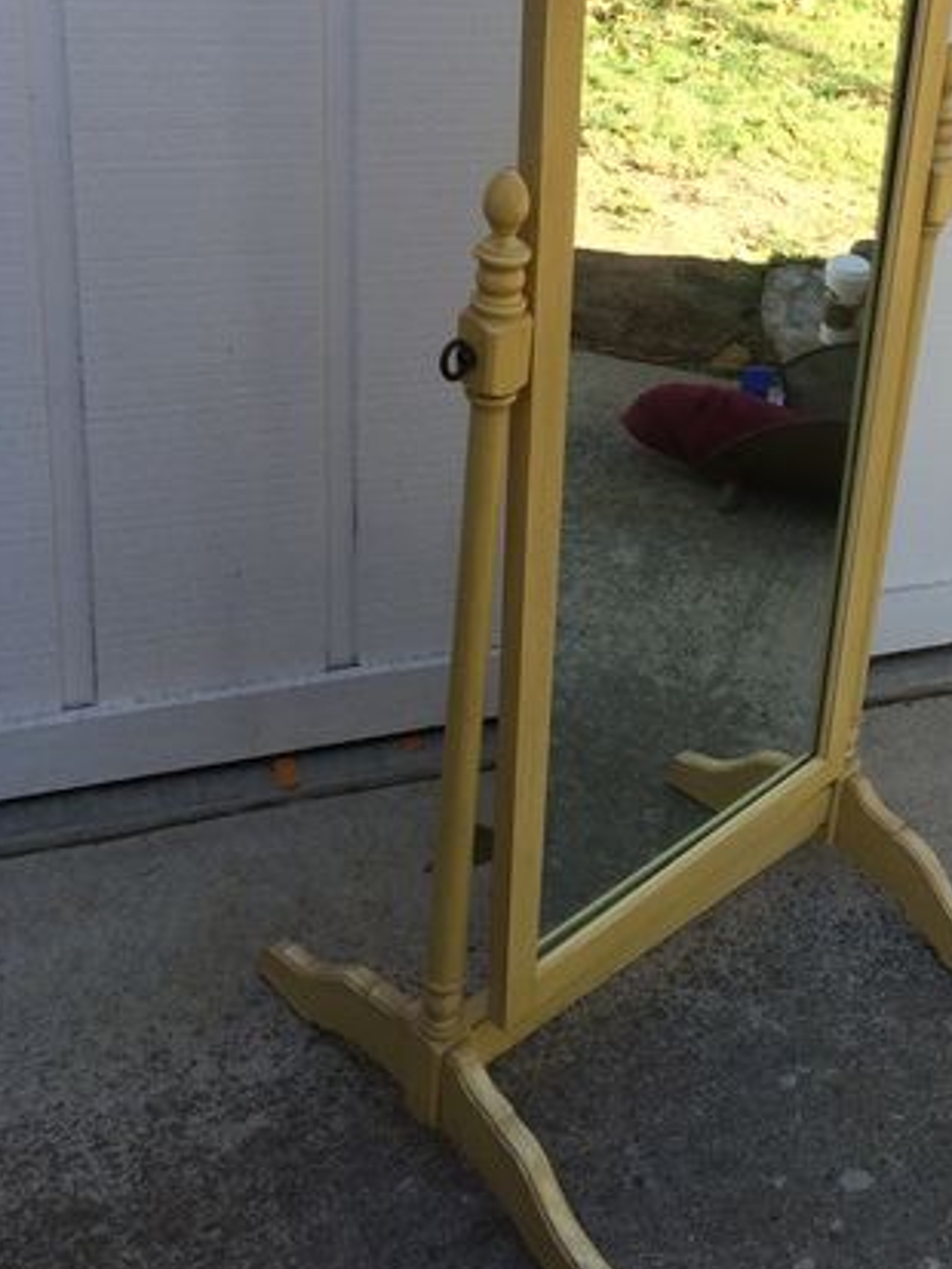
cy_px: 312
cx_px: 728
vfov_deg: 37.9
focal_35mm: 49
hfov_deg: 29.2
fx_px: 1796
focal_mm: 4.12
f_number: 2.2
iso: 32
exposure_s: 1/391
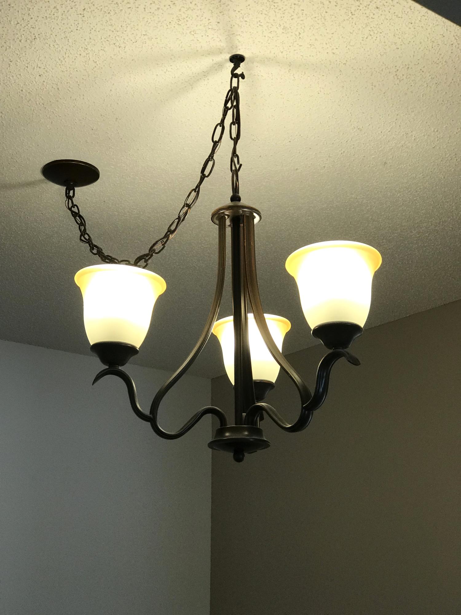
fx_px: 1012
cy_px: 308
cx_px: 230
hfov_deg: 25.7
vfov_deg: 33.8
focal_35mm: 57
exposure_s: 1/60
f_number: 2.8
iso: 50
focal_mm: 6.6
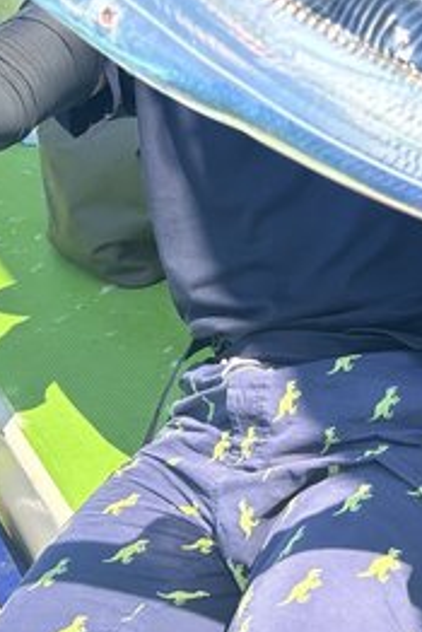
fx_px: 1159
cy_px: 101
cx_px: 330
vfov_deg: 29.6
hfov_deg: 20.4
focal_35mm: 66
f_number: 1.5
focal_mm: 5.7
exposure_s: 1/1751
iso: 50
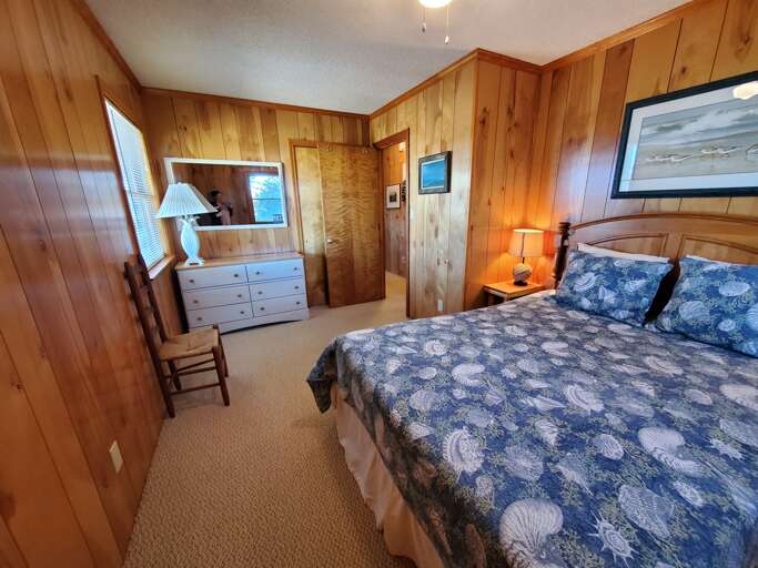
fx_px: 285
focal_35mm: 13
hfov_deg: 106.2
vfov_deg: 89.9
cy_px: 284
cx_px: 379
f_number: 2.2
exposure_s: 1/30
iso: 500
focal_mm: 1.8
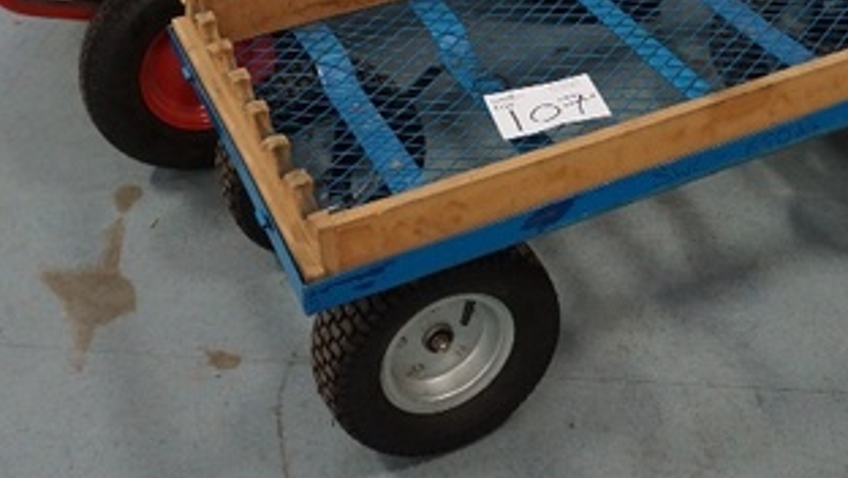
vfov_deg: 19.7
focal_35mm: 58
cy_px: -76
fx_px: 1305
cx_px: 476
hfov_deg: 35.9
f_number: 4
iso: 1250
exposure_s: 1/160
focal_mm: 16
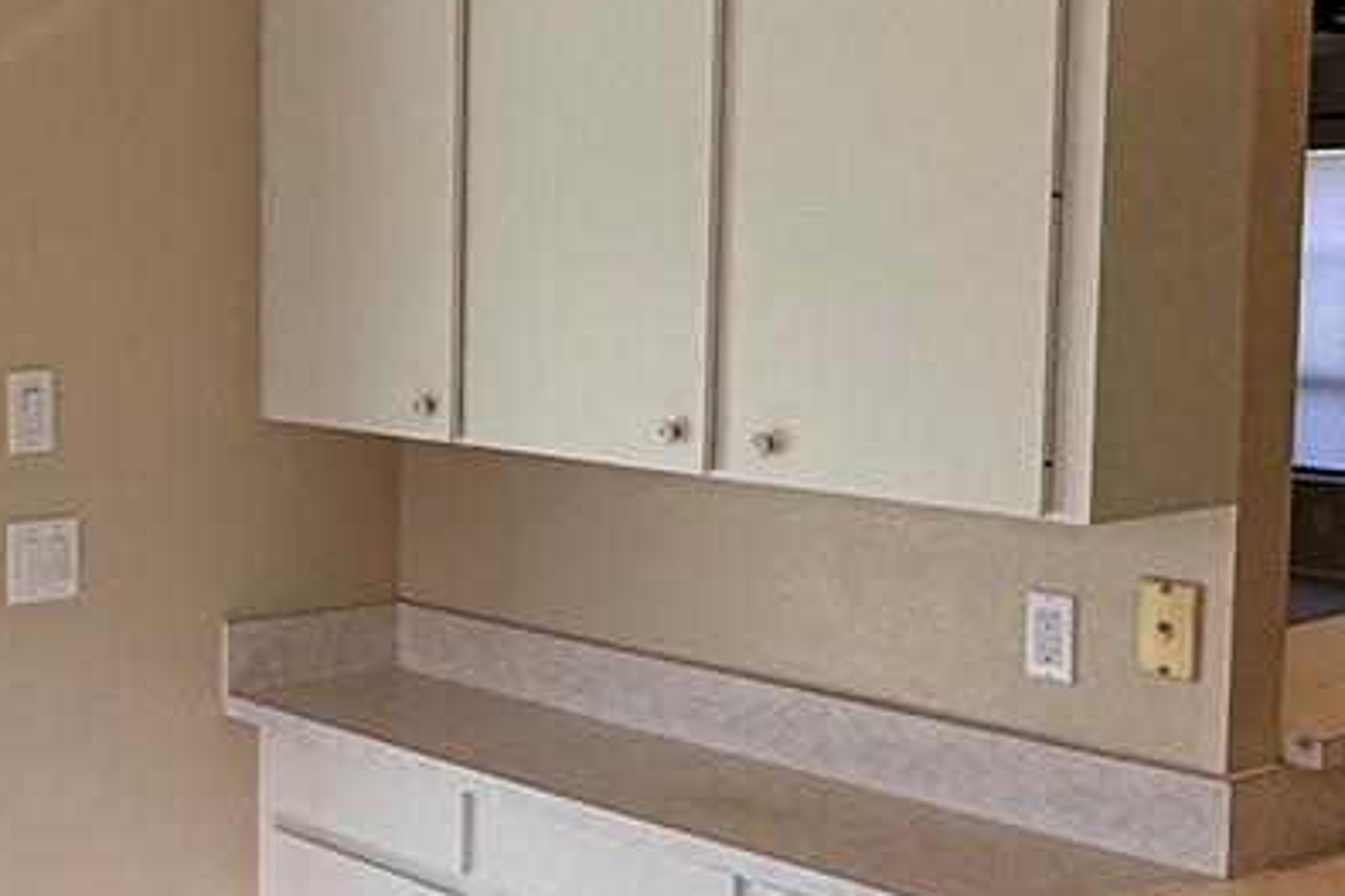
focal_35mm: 59
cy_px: 388
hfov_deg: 32.8
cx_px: 228
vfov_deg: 23.0
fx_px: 2203
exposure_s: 1/204
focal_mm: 2.22
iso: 50
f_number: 2.2
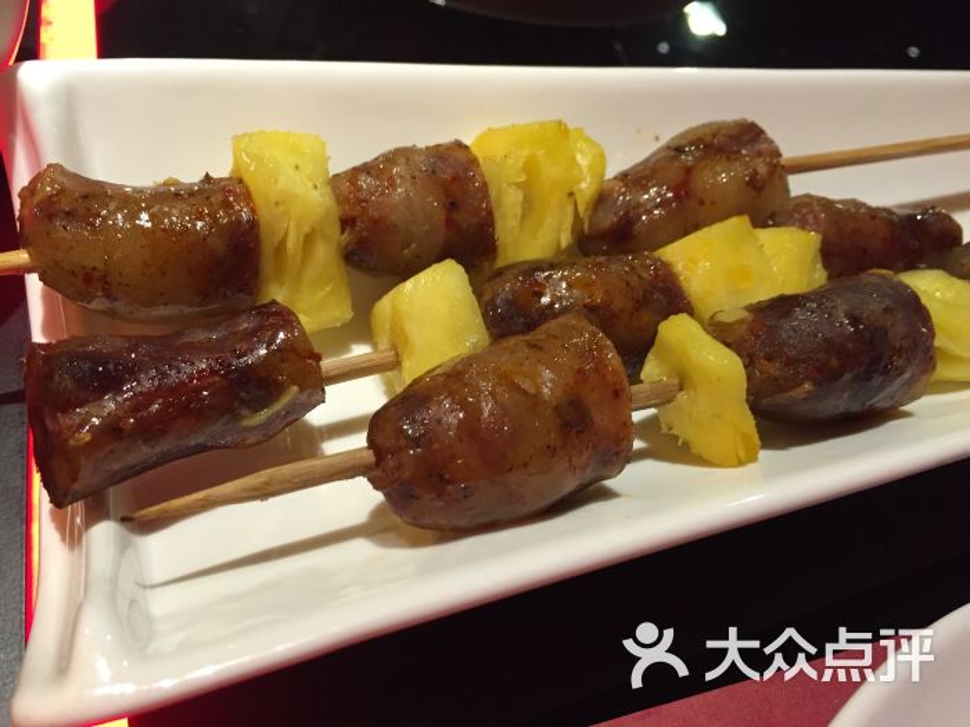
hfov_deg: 61.7
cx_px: 485
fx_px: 813
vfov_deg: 48.2
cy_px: 364
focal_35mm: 29
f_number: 2.2
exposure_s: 1/33
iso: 200
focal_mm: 4.15
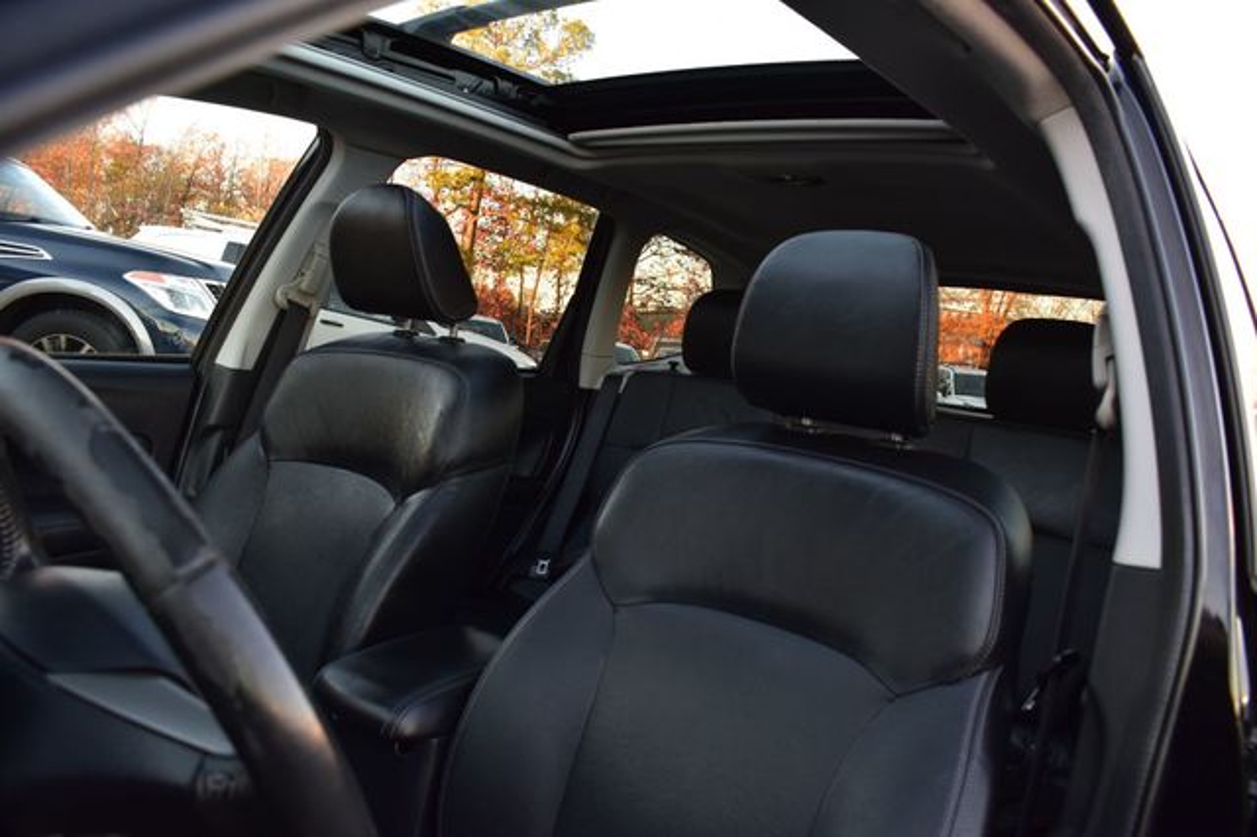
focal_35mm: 27
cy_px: 418
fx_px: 942
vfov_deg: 47.9
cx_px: 628
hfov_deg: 67.4
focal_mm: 18
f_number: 7.1
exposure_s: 1/30
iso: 400
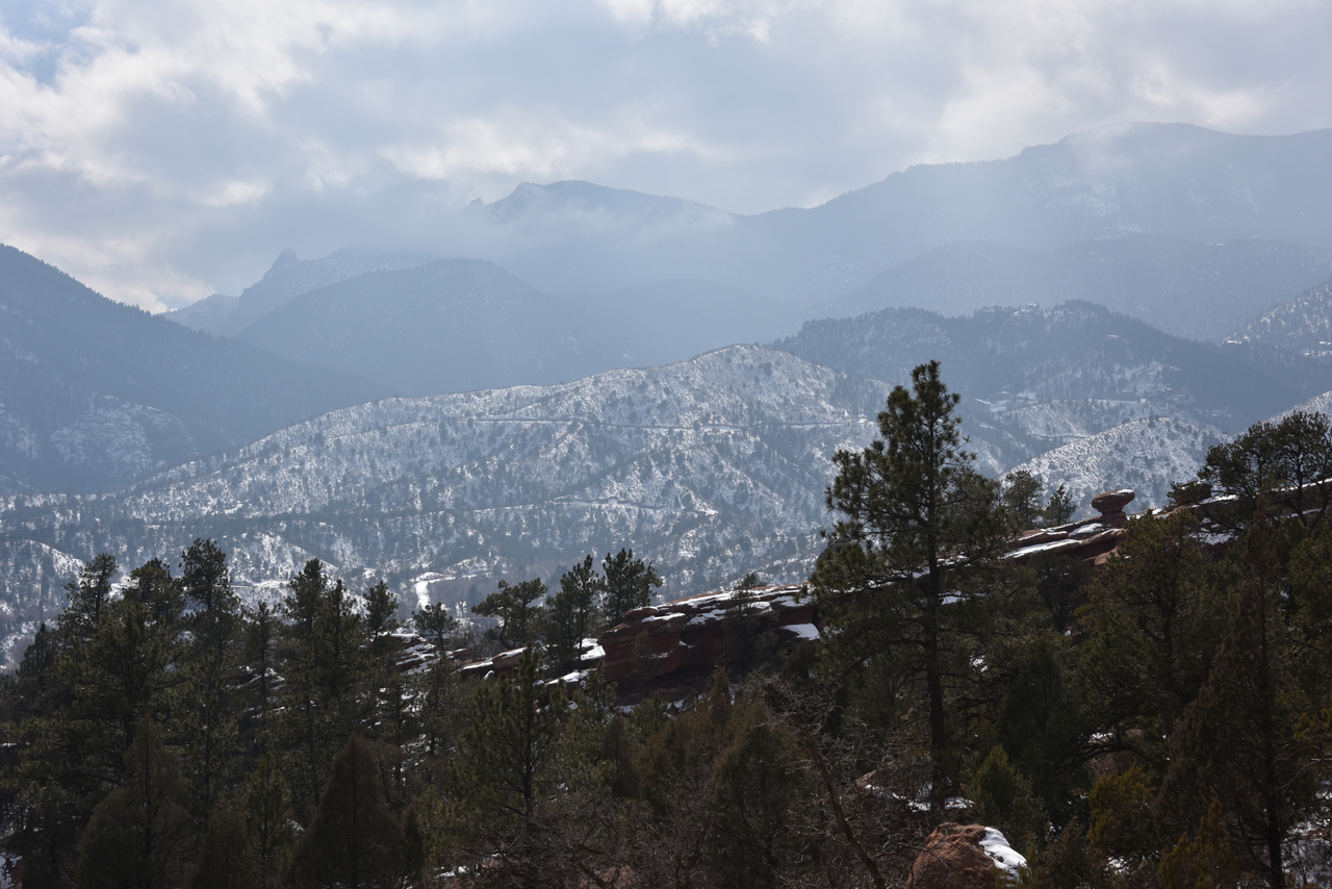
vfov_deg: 18.9
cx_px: 666
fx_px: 2664
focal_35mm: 72
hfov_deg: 28.1
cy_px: 444
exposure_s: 1/500
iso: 100
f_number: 11
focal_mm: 72
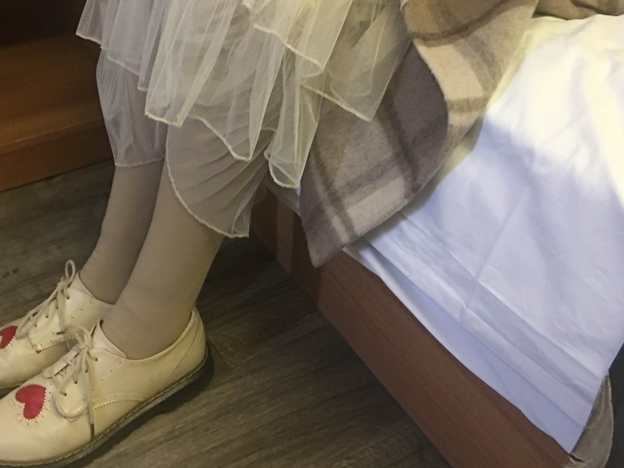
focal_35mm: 46
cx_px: 274
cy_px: 127
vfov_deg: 31.1
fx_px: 829
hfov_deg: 41.2
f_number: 2.2
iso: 160
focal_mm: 4.15
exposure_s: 1/8
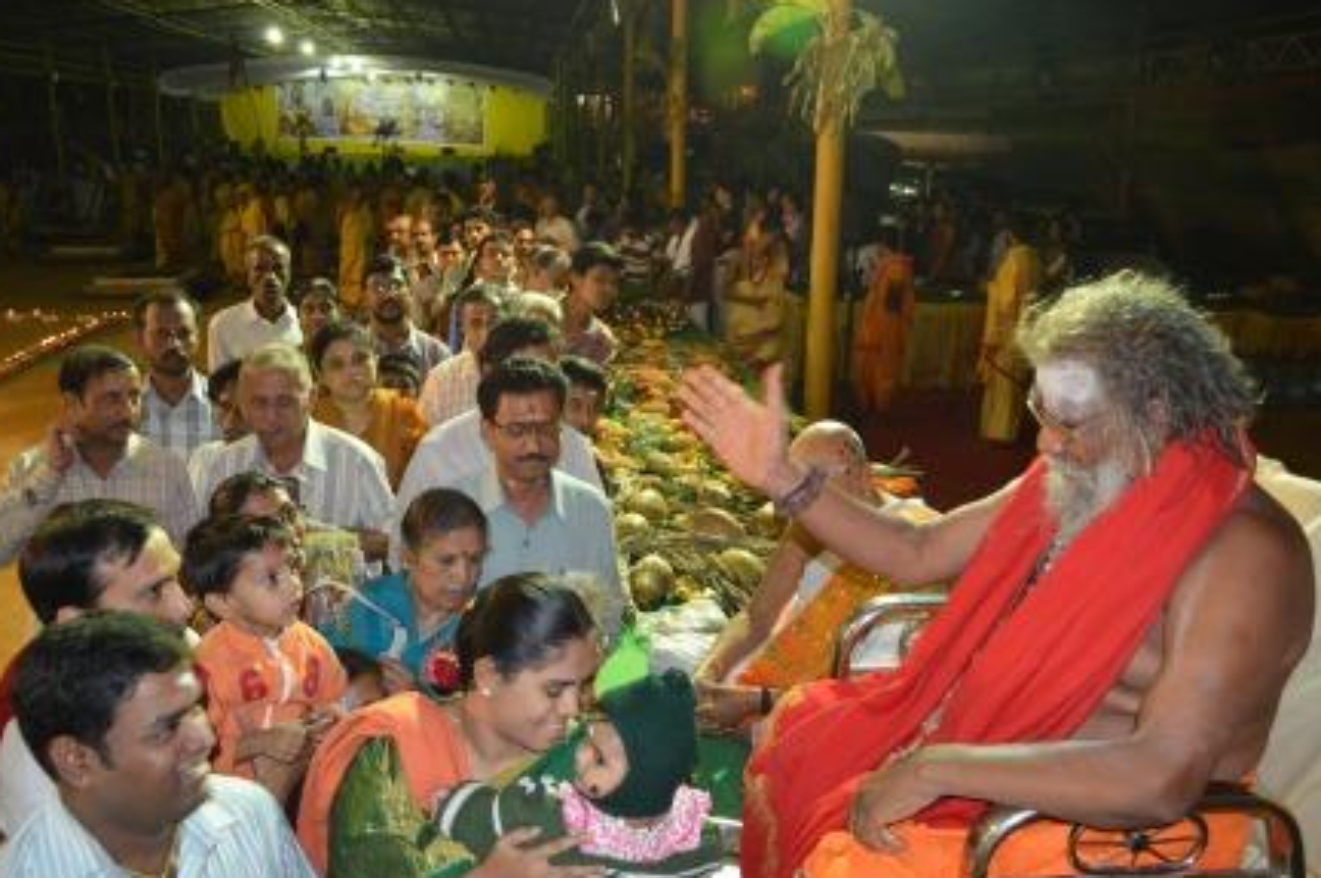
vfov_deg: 46.3
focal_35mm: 28
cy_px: 444
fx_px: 1026
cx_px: 645
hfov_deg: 65.5
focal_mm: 18
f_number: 3.5
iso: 1800
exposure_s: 1/60
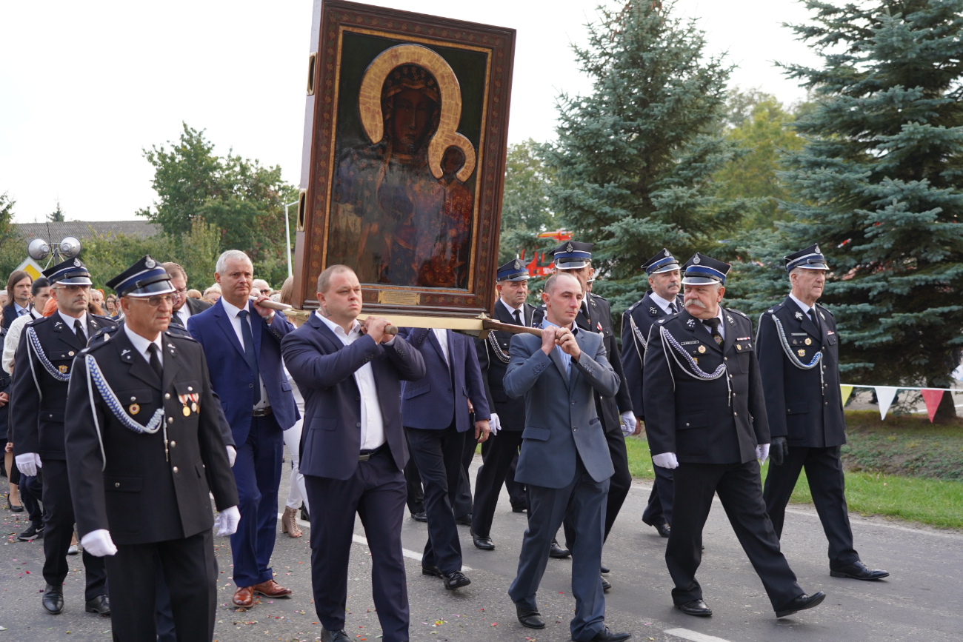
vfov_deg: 29.3
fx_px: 1231
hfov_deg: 42.7
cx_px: 482
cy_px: 321
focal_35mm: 46
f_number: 4
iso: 500
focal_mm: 46
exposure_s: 1/160
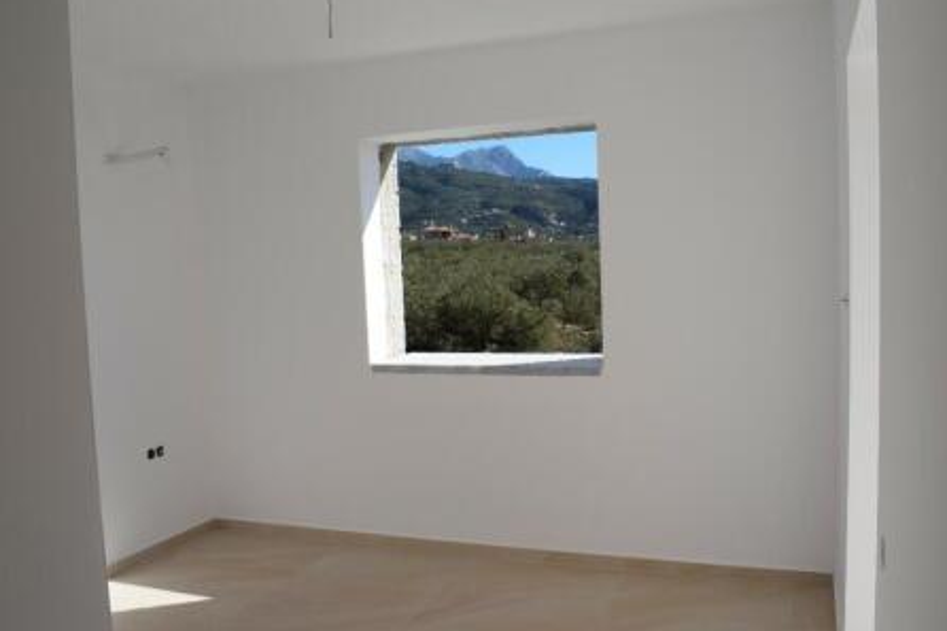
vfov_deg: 41.1
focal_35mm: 32
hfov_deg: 58.7
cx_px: 471
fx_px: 841
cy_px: 324
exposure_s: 1/400
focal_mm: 20
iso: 200
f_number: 10
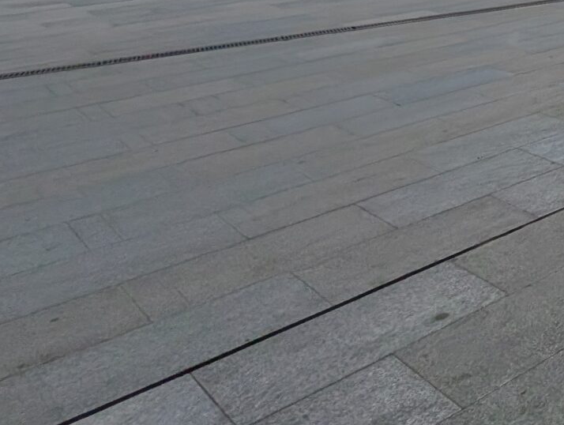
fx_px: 702
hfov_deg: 26.6
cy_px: -179
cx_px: 897
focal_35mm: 43
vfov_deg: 26.4
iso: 51
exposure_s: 1/3663
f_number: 1.7
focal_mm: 2.02
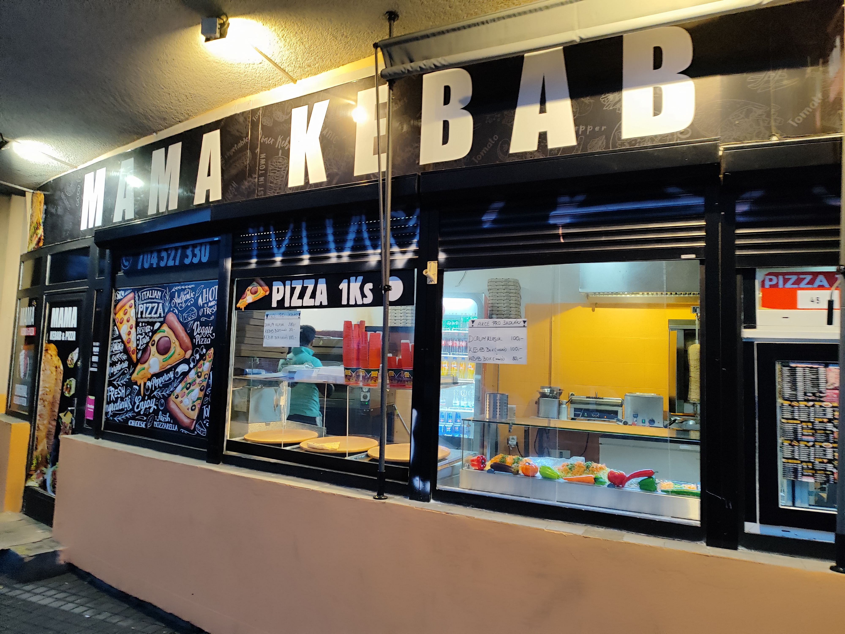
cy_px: 317
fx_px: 586
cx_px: 422
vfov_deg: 56.8
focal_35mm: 24
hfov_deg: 71.6
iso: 382
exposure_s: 1/50
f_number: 1.89
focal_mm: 5.89
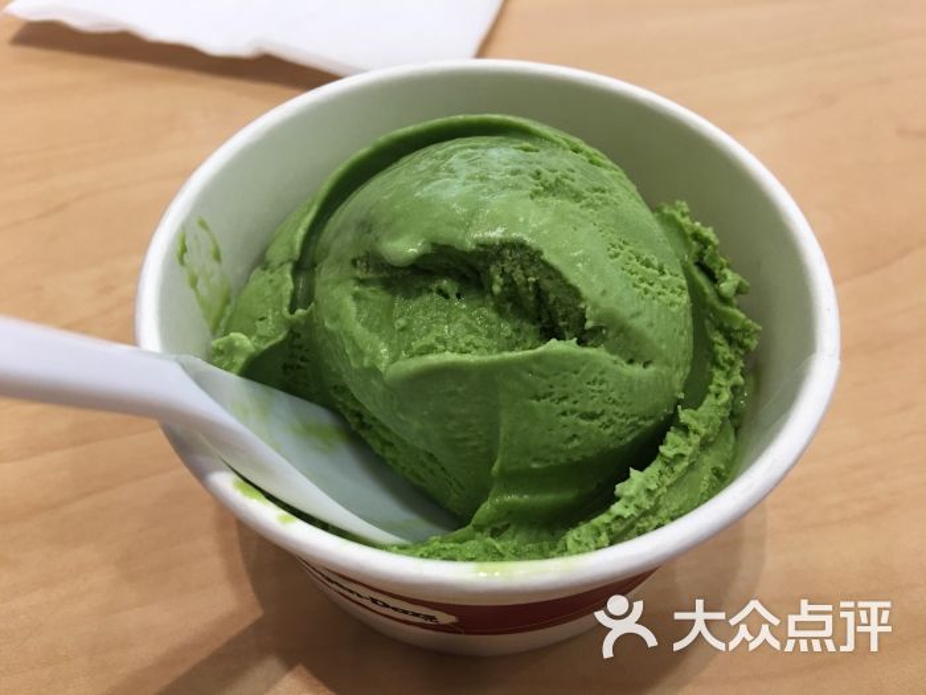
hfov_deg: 61.7
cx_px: 463
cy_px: 348
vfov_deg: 48.2
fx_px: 776
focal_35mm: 29
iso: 64
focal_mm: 4.15
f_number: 2.2
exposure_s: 1/33
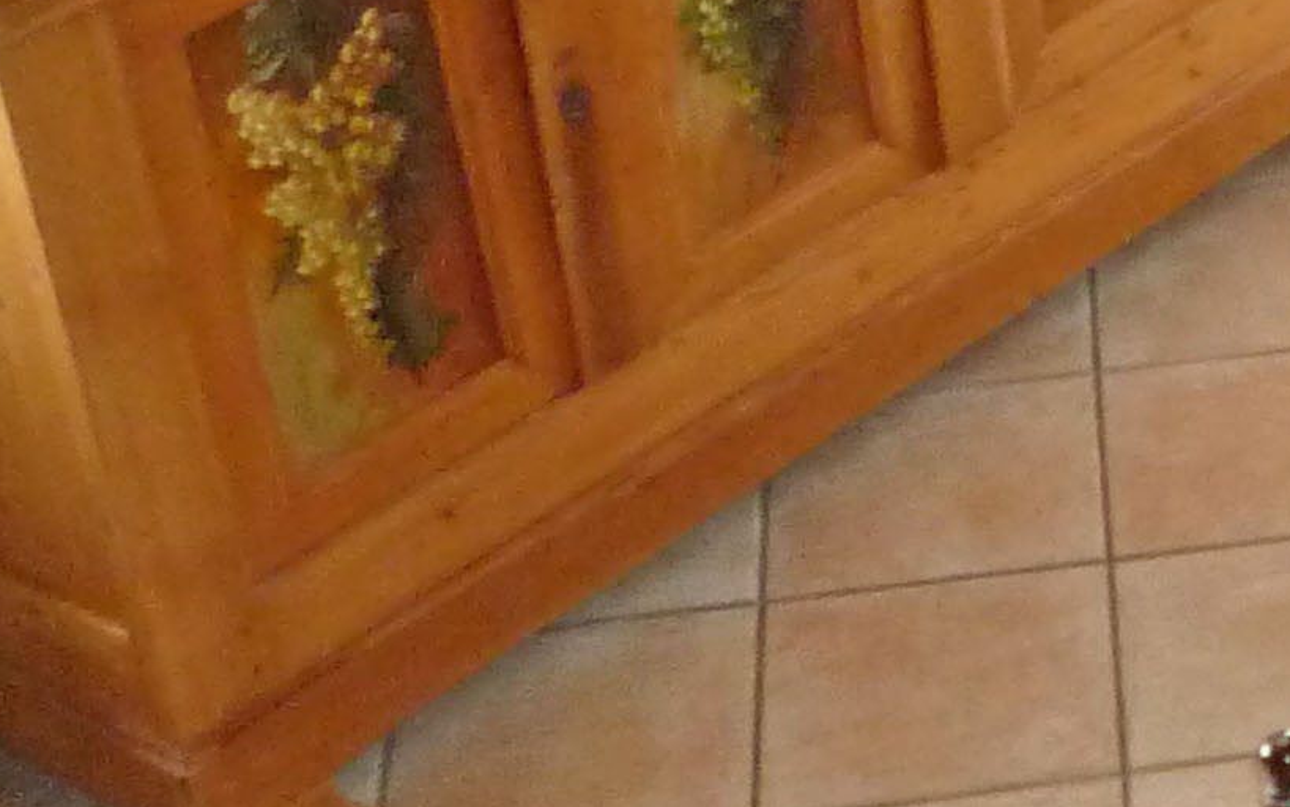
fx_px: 4149
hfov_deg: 14.9
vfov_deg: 11.1
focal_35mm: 118
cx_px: 2470
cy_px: 120
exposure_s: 1/30
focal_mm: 4.4
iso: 320
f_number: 2.8
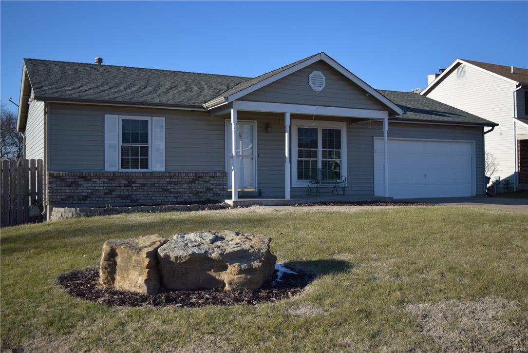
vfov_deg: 36.9
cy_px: 176
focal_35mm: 36
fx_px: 528
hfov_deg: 53.1
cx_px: 264
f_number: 4
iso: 200
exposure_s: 1/2000
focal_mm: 24
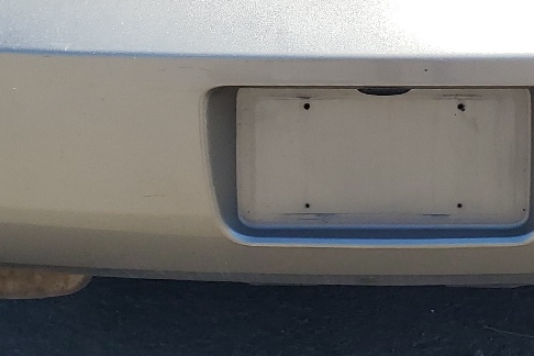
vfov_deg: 14.9
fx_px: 1320
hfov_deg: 22.7
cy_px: -66
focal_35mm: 89
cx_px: 383
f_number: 1.5
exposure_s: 1/3333
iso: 50
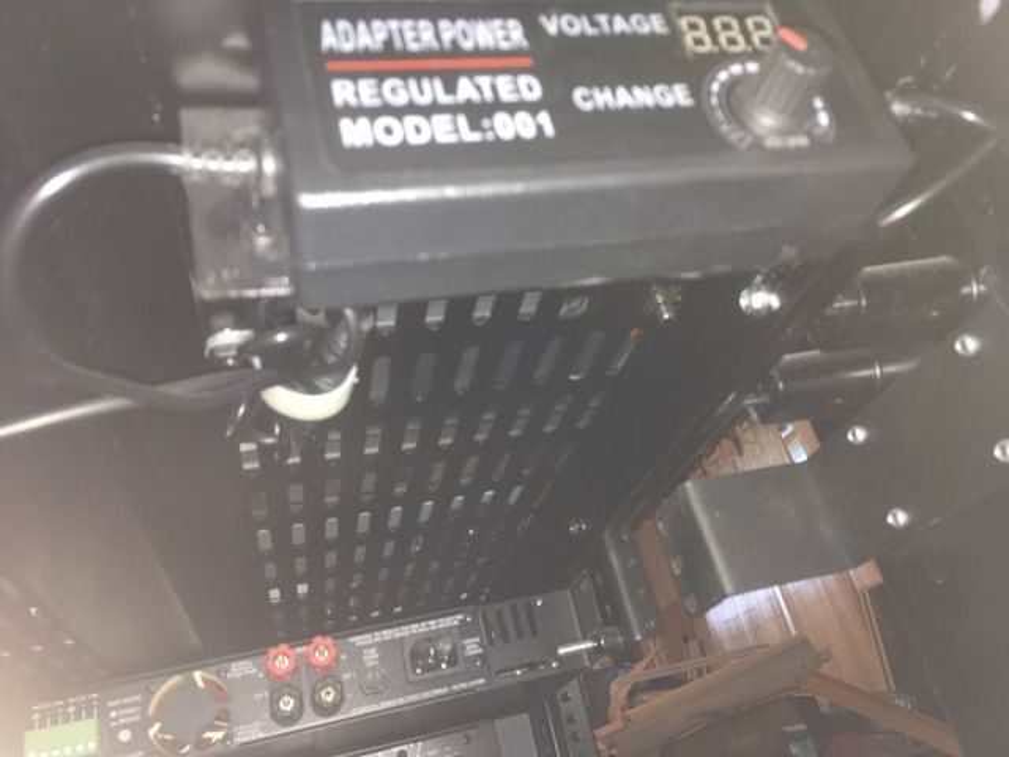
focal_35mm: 29
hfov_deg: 61.7
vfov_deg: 48.2
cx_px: 504
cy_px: 378
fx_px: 845
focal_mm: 4.15
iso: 32
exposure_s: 1/16
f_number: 2.2
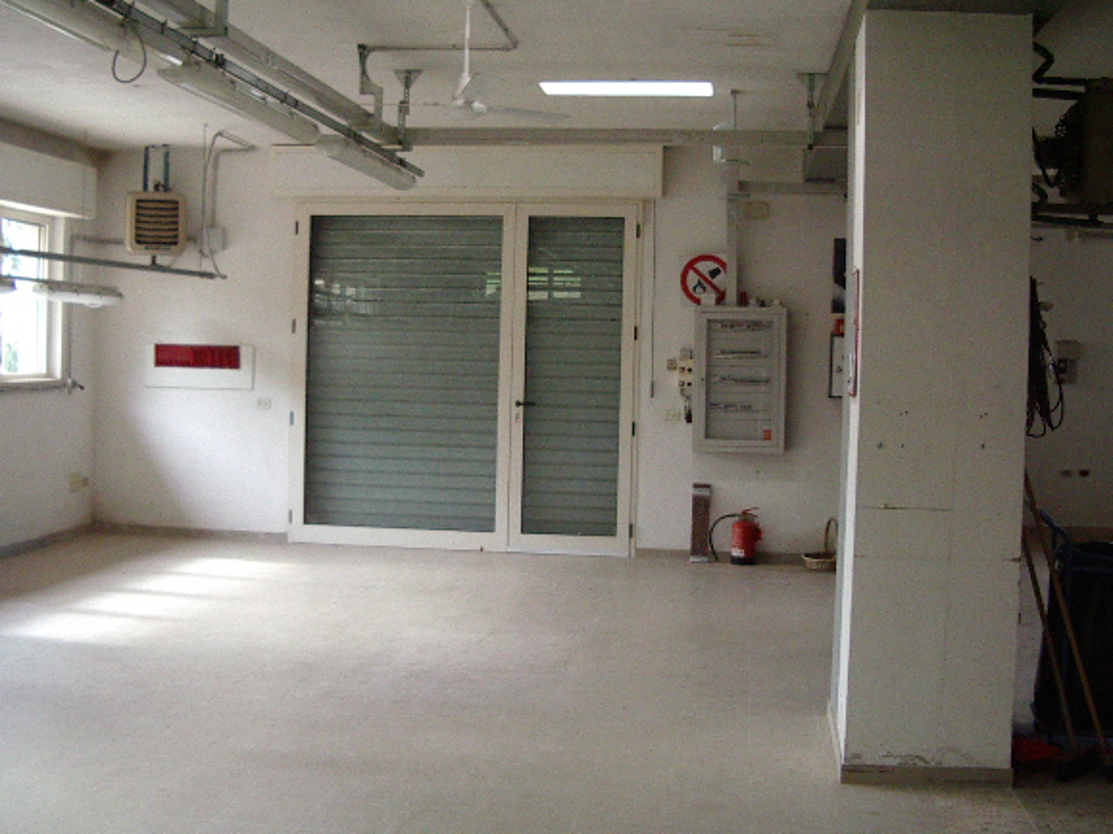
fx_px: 1350
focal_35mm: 42
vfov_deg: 34.3
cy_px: 384
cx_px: 544
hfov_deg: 44.8
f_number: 2.6
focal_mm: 5.8
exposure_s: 1/125
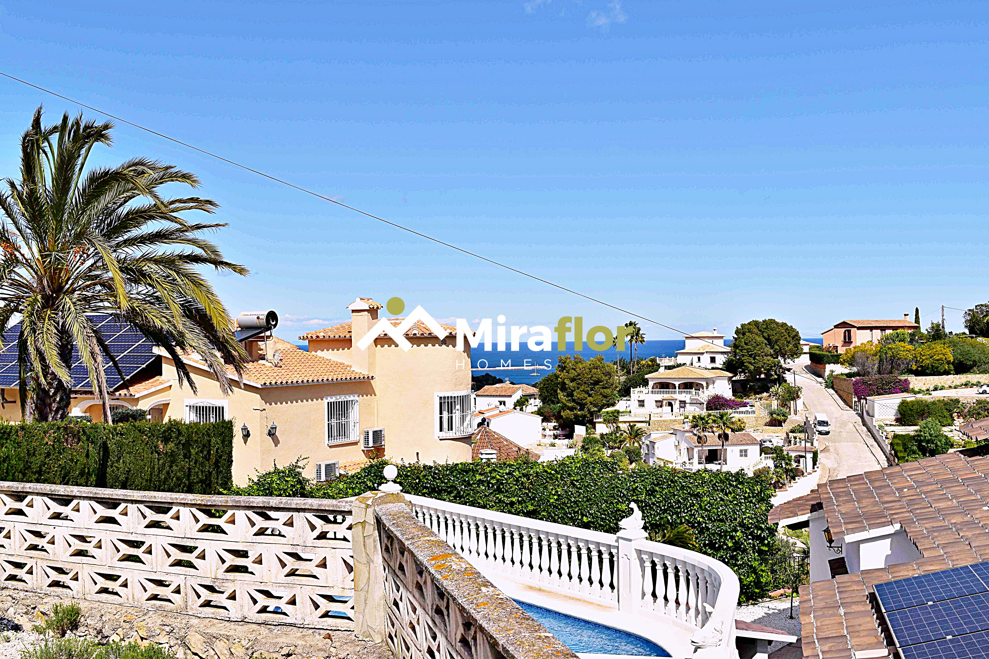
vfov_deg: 31.9
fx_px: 1154
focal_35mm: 42
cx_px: 494
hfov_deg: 46.4
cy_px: 330
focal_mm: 28
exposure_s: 1/640
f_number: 11
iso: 200
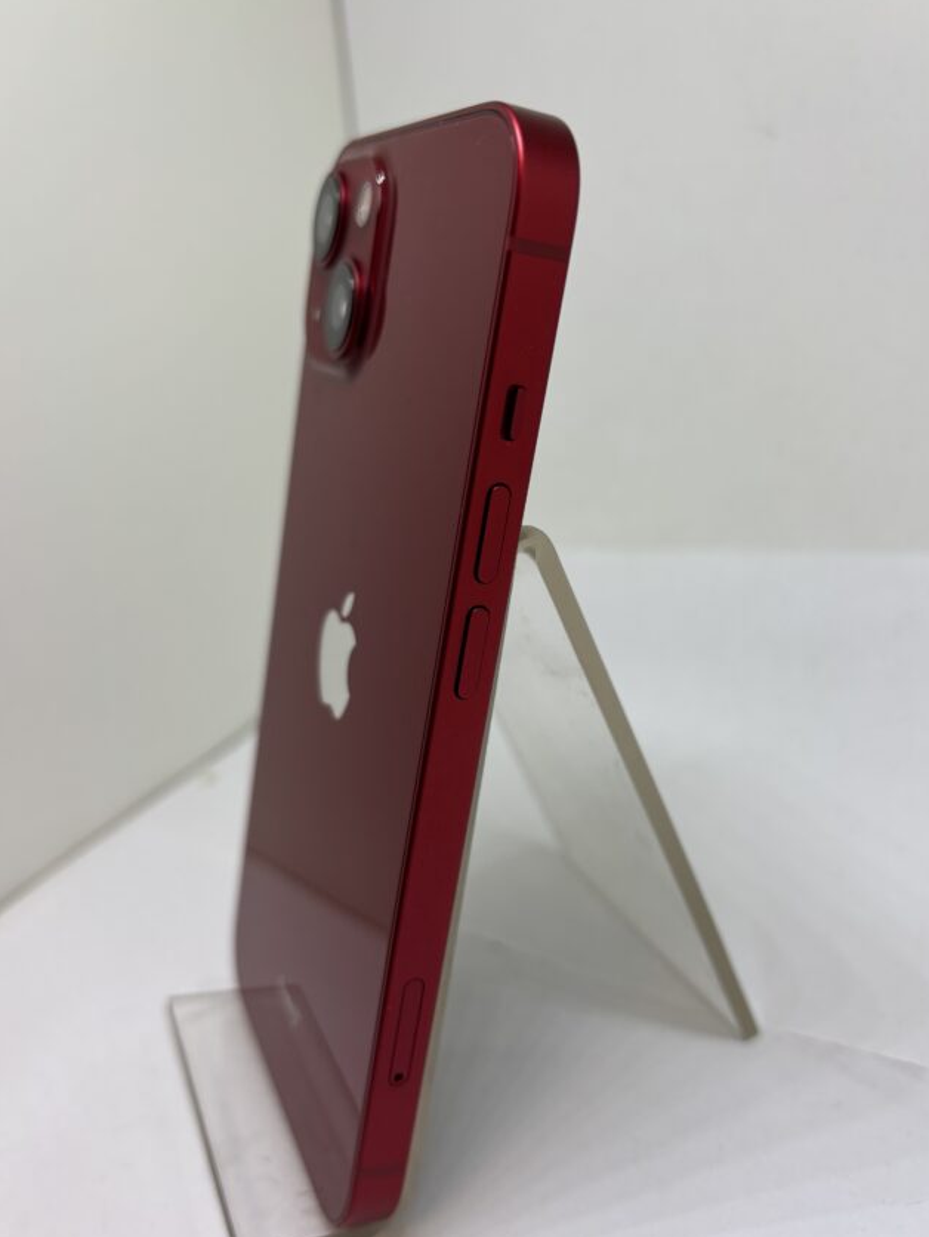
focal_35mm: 29
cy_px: 634
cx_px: 467
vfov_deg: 61.6
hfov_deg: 48.3
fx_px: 1037
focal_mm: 5.96
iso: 32
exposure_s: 1/108
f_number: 1.6
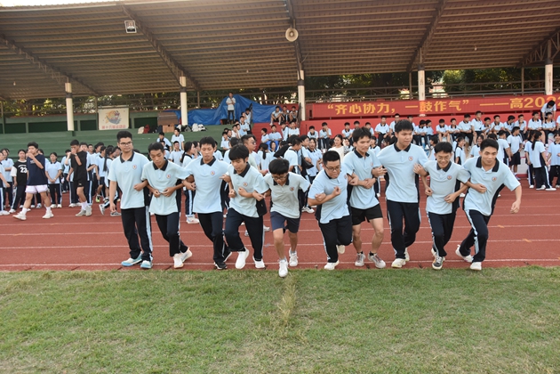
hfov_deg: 57.2
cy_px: 187
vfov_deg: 40.0
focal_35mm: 33
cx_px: 280
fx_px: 513
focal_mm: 22
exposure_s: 1/200
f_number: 7.1
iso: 800
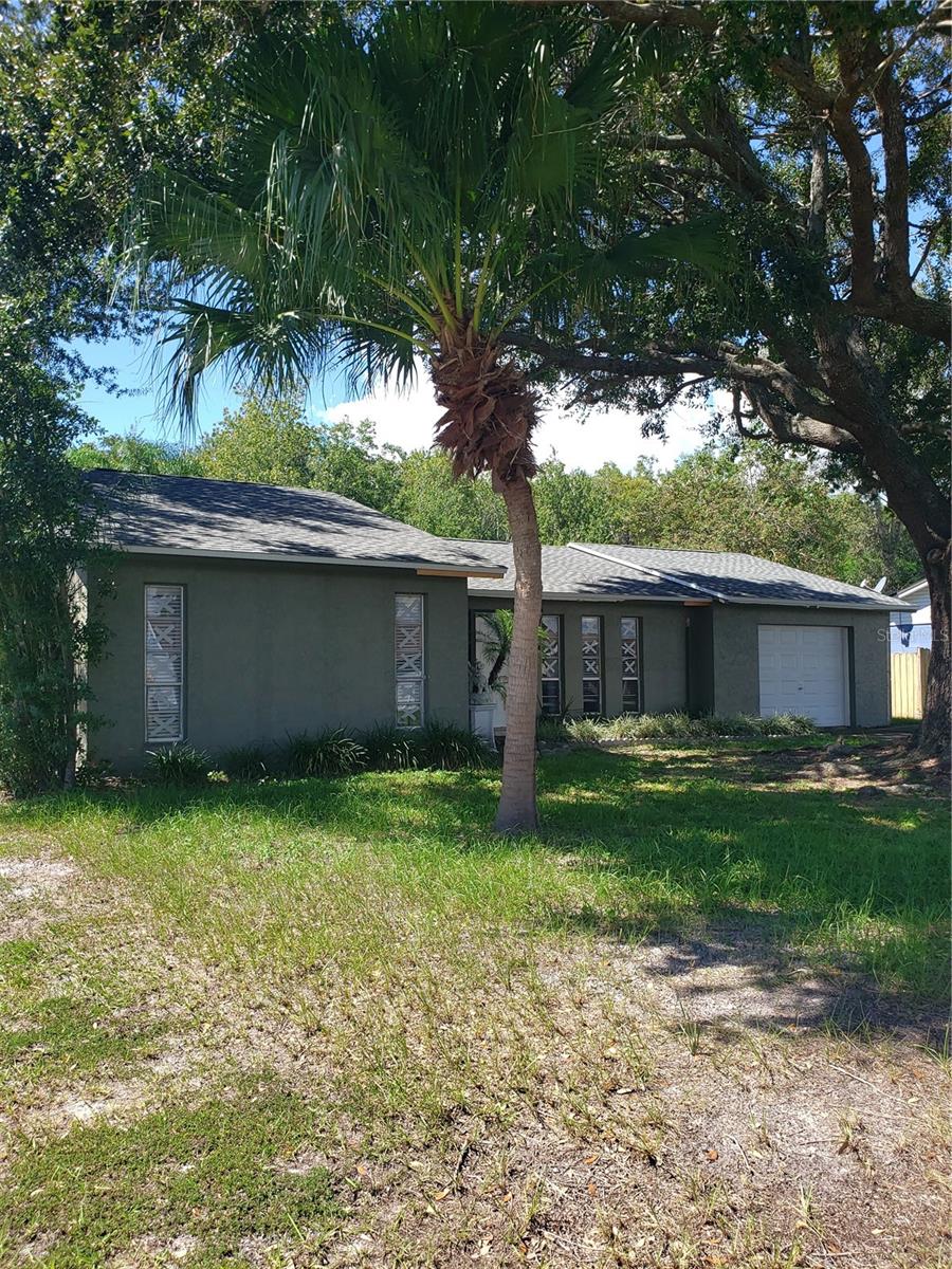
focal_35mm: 26
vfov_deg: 67.3
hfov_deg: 53.1
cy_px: 634
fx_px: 953
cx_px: 476
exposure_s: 1/583
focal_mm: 4.3
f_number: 2.4
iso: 50
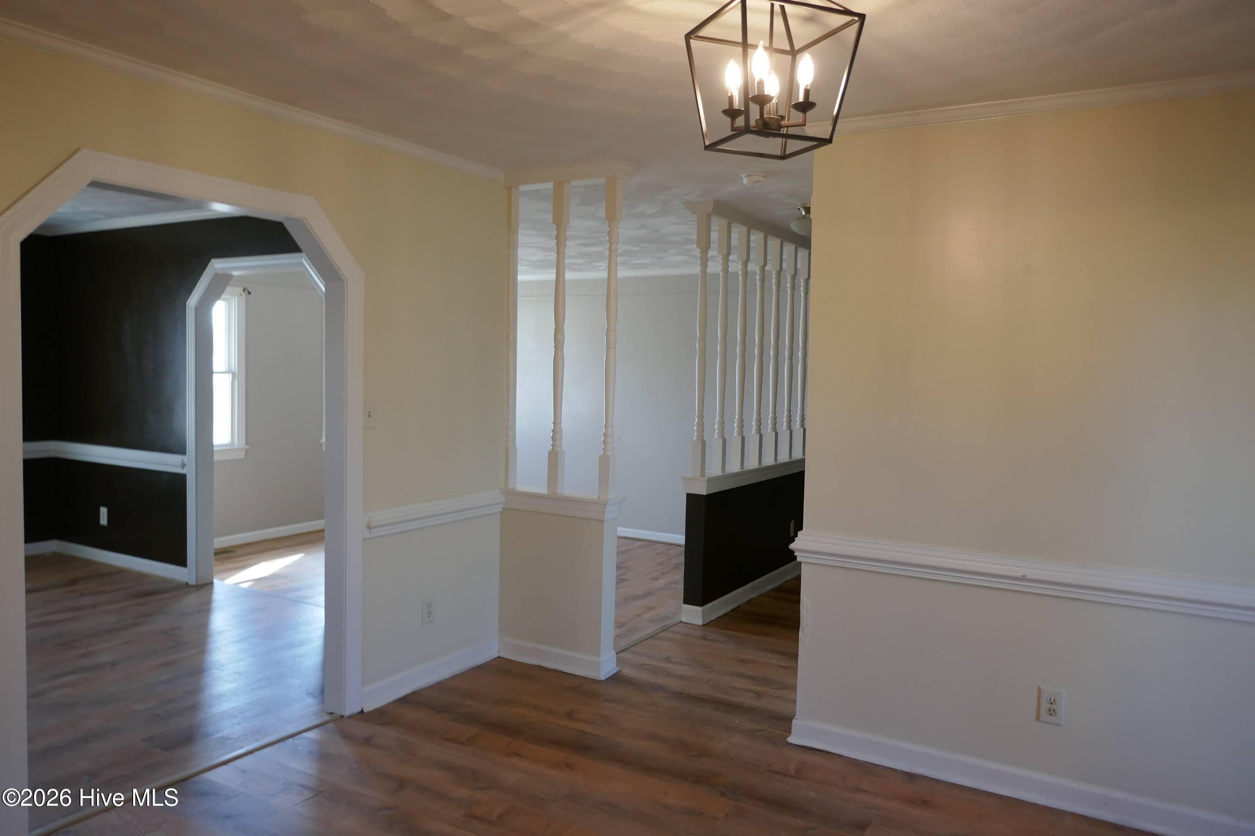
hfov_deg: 71.5
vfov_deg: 51.3
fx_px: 871
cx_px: 628
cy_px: 418
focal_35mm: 25
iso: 250
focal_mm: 9.1
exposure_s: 1/60
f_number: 2.8
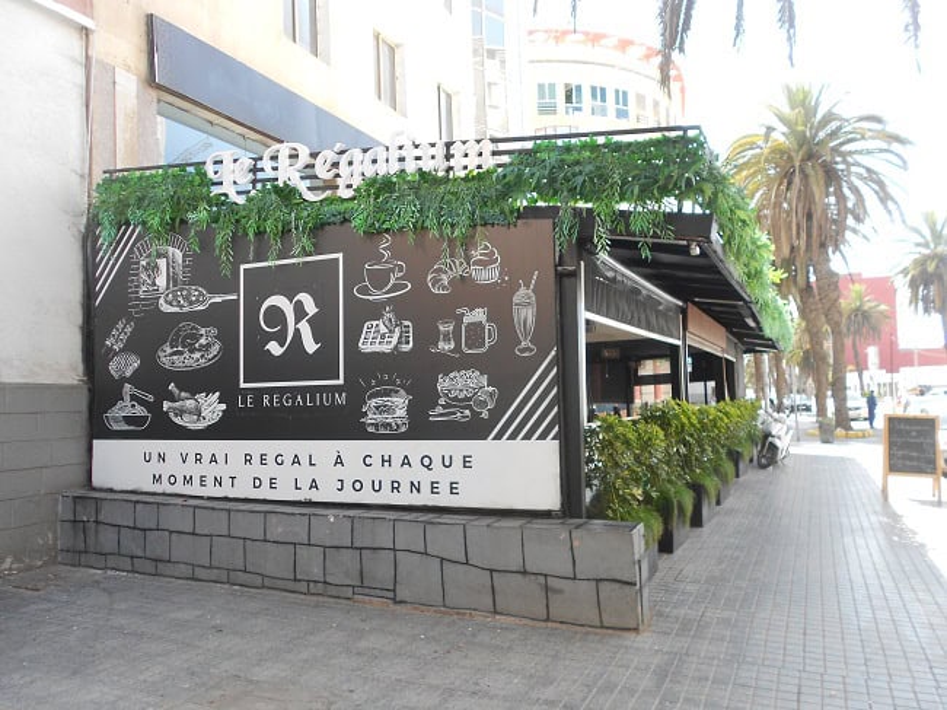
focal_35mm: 26
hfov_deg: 67.3
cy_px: 355
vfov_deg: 53.0
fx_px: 711
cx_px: 474
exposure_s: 1/100
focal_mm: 4.6
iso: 80
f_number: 3.2
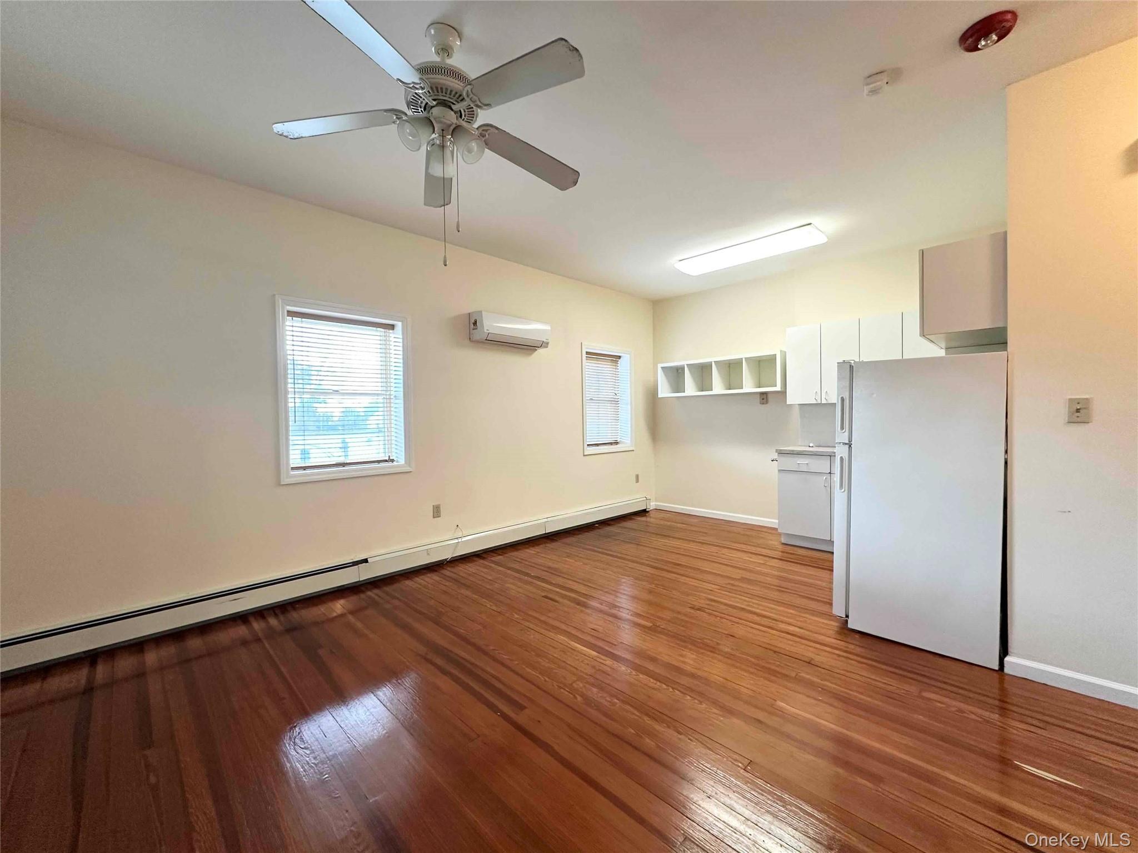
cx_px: 569
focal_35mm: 14
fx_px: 460
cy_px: 426
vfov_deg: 85.7
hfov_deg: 102.1
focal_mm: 2.22
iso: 160
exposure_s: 1/60
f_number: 2.2
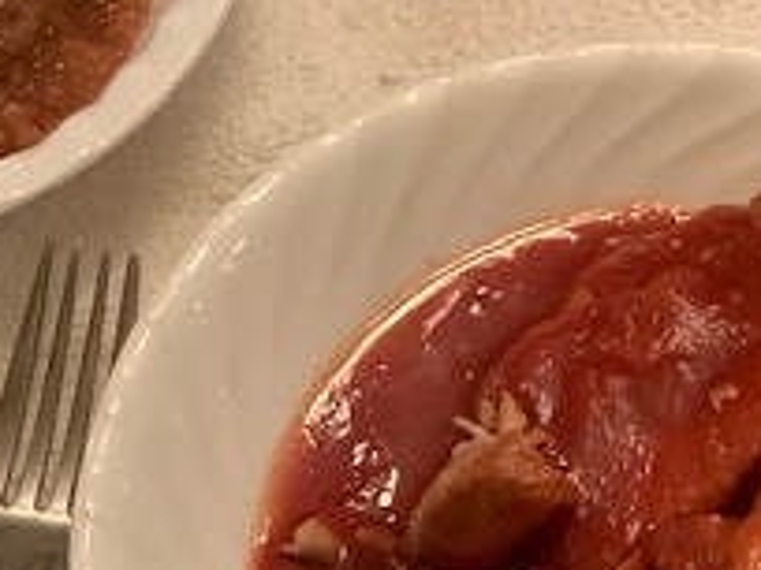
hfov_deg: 25.6
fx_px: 1671
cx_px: 489
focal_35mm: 76
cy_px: 367
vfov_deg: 19.3
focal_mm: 3.3
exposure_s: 1/40
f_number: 2.4
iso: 320
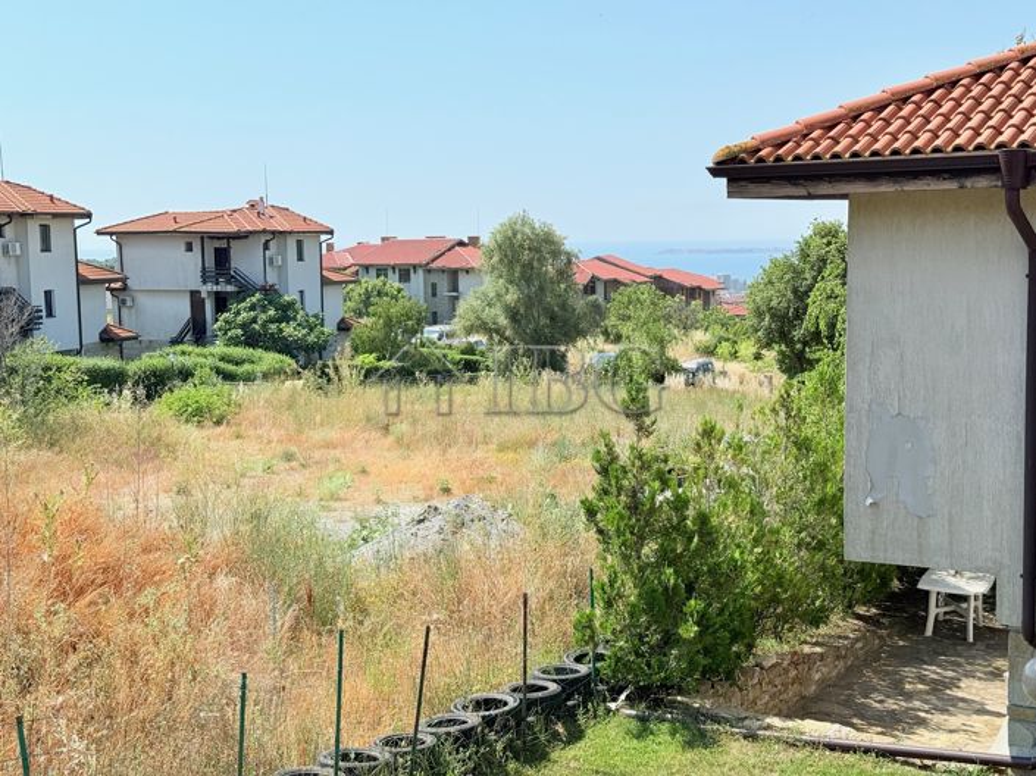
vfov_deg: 30.2
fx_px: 1436
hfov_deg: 39.7
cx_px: 518
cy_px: 388
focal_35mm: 48
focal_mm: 6.76
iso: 64
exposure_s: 1/5587
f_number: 1.78
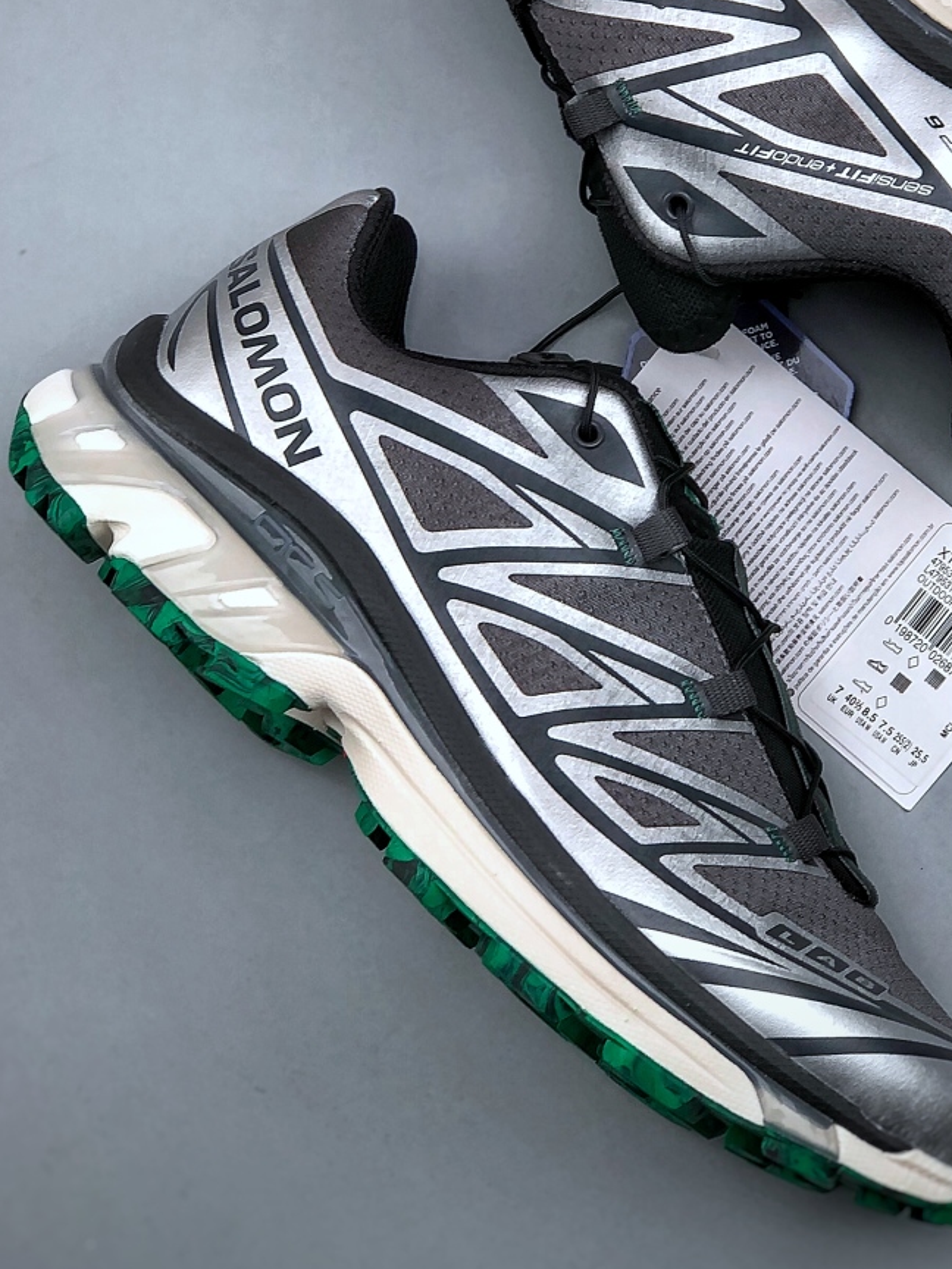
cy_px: 342
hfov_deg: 15.5
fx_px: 3484
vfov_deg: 20.5
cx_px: 611
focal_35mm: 95
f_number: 2.8
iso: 20
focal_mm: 6.6
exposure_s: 1/50
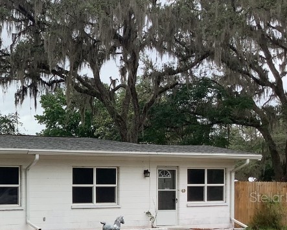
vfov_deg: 21.5
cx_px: -21
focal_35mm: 70
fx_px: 594
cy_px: 197
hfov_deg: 25.4
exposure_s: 1/409
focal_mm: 3.3
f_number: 2.4
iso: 25
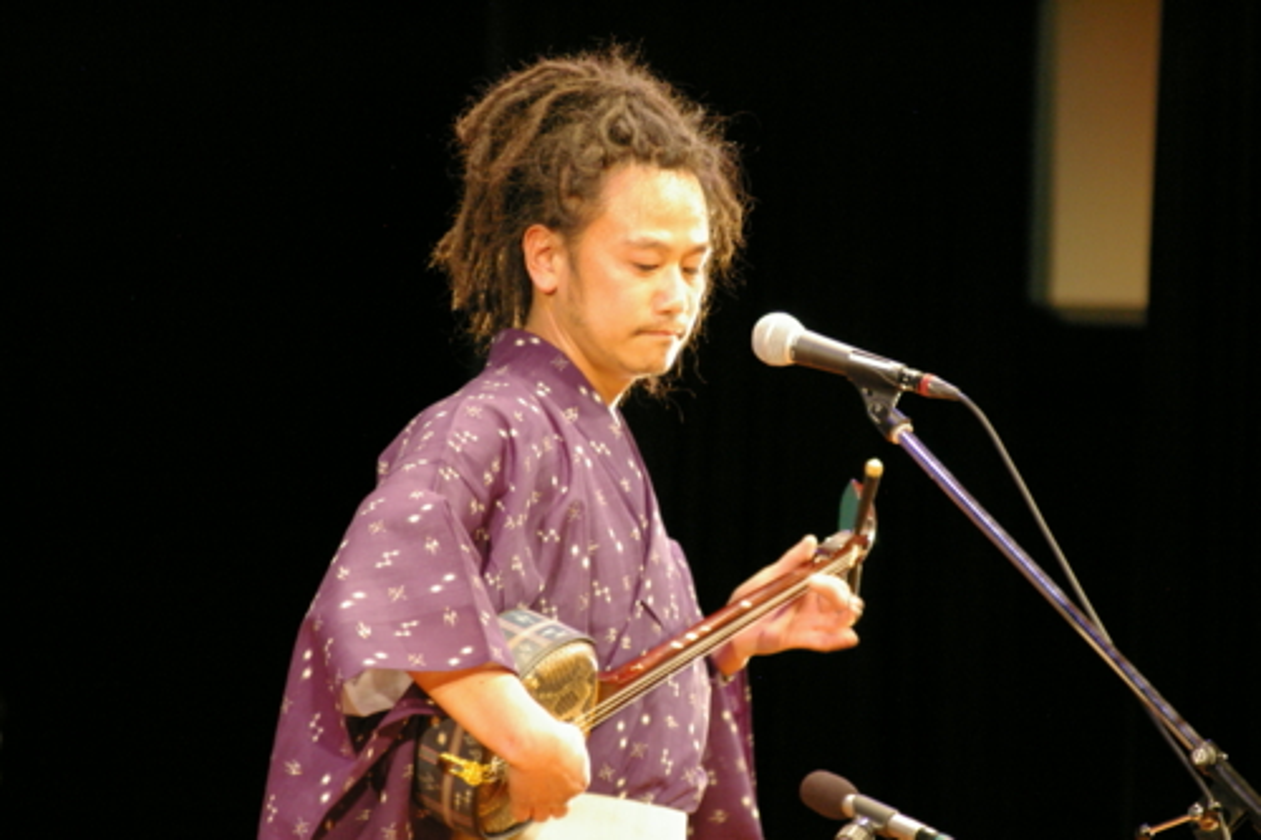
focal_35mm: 202
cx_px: 630
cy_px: 420
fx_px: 7090
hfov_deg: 10.2
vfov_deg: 6.8
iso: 1600
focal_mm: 135
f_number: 4.5
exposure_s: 1/60
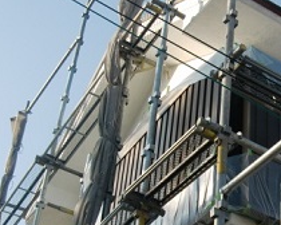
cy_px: 145
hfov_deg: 23.0
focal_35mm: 79
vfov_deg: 19.4
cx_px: 292
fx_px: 657
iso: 64
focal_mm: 6.66
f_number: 3.9
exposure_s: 1/320
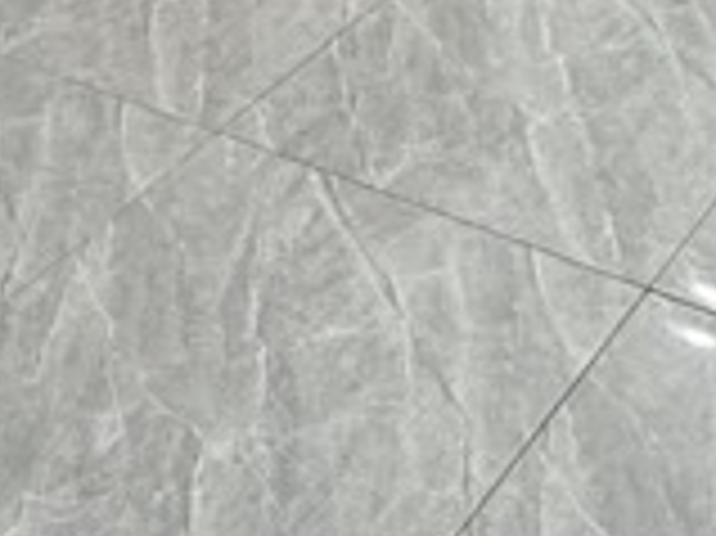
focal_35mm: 90
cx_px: 725
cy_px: -446
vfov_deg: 14.3
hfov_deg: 21.0
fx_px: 1860
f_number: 2.2
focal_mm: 2.22
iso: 160
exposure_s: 1/99
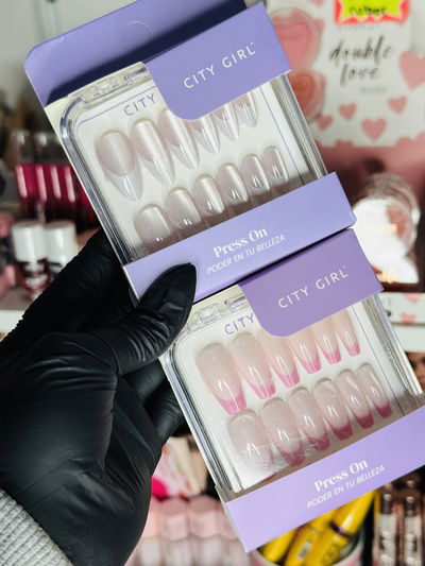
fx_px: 785
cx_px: 212
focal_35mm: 48
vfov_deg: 39.6
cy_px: 283
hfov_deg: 30.3
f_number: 1.78
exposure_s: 1/217
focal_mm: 6.76
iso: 64
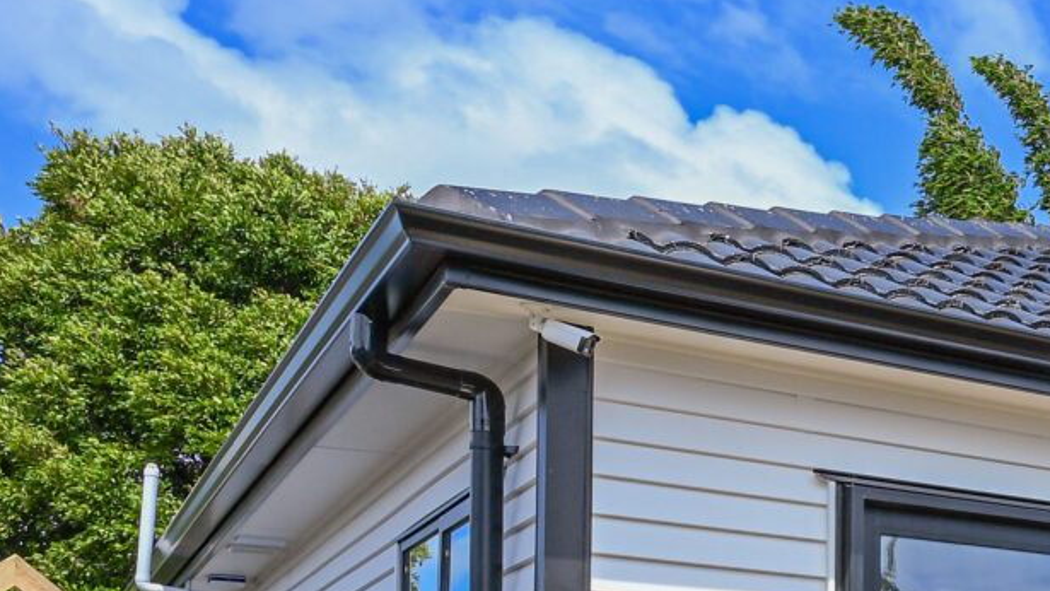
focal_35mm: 61
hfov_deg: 23.5
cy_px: 824
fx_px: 1698
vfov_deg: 18.1
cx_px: 1747
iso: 125
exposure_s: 1/250
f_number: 10
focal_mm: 14
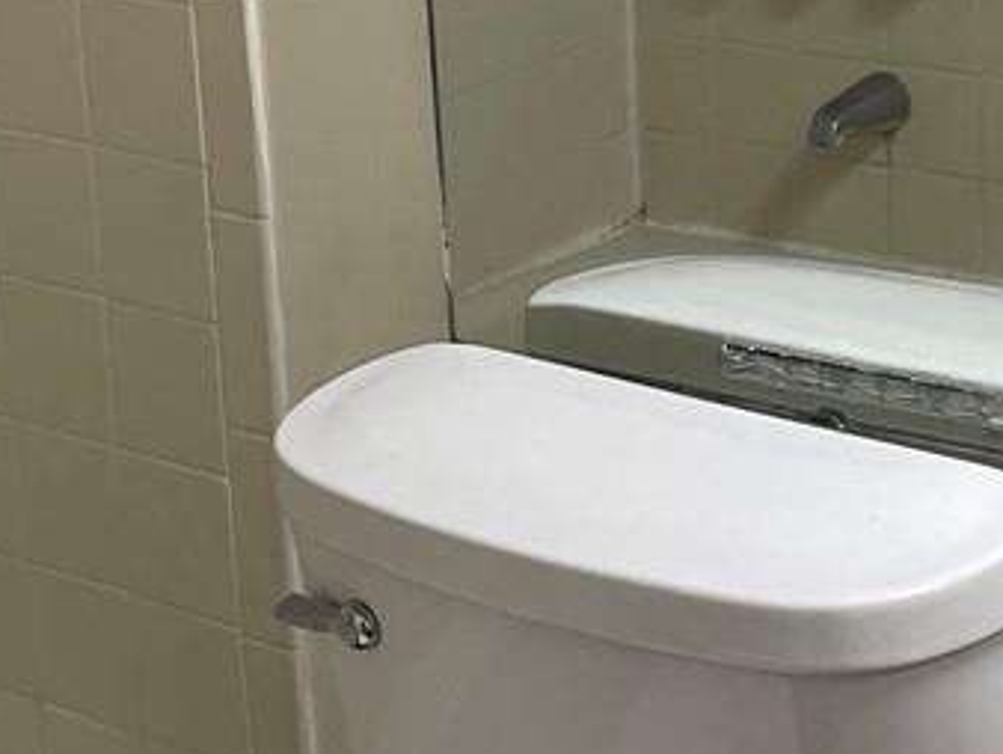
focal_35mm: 123
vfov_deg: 12.0
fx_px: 3566
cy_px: 249
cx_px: 199
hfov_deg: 15.9
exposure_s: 1/120
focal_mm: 4.2
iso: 125
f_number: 1.6
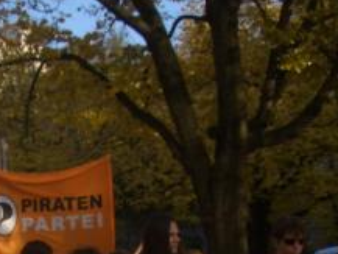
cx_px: -59
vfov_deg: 13.8
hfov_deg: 18.2
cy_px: 343
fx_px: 1006
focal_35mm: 103
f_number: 4.3
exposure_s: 1/250
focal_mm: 5.8
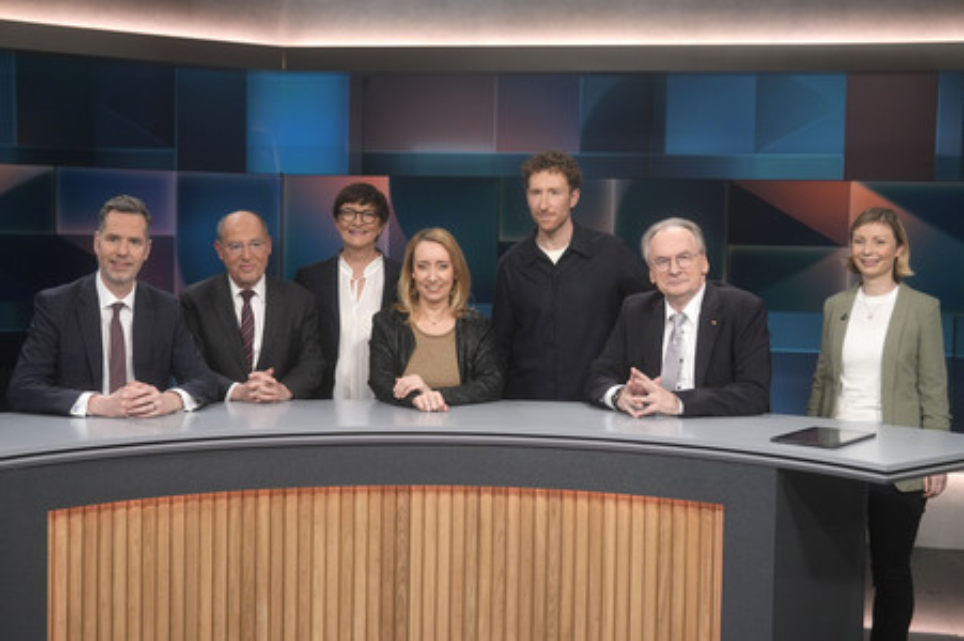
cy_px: 320
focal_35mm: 45
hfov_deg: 43.6
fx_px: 1204
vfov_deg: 29.8
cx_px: 482
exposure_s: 1/320
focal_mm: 30
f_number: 2.2
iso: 640
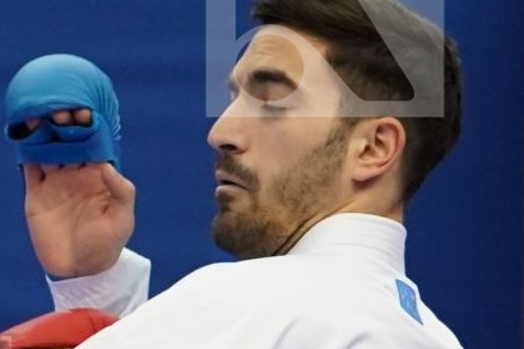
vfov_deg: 1.8
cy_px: 452
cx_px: -539
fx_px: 10974
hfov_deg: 2.7
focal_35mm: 754
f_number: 2.8
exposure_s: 1/1000
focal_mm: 115
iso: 3200
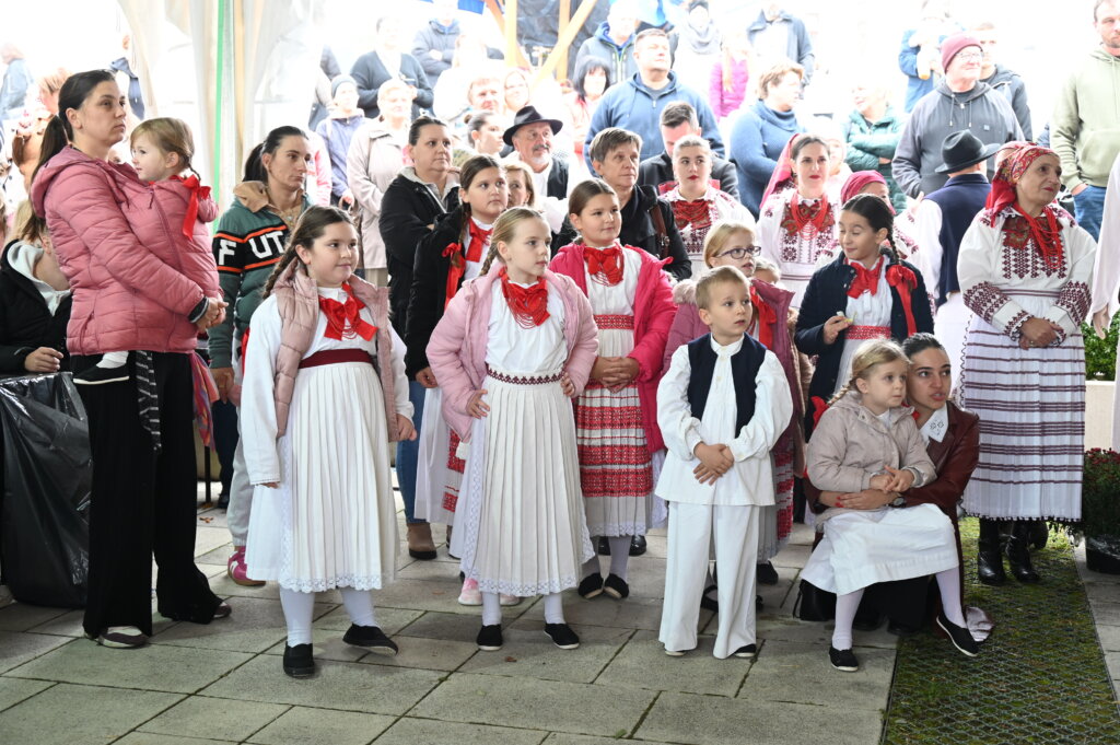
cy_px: 372
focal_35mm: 46
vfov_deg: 29.2
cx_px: 560
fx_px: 1430
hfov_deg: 42.8
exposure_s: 1/50
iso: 800
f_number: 5.3
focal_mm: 46
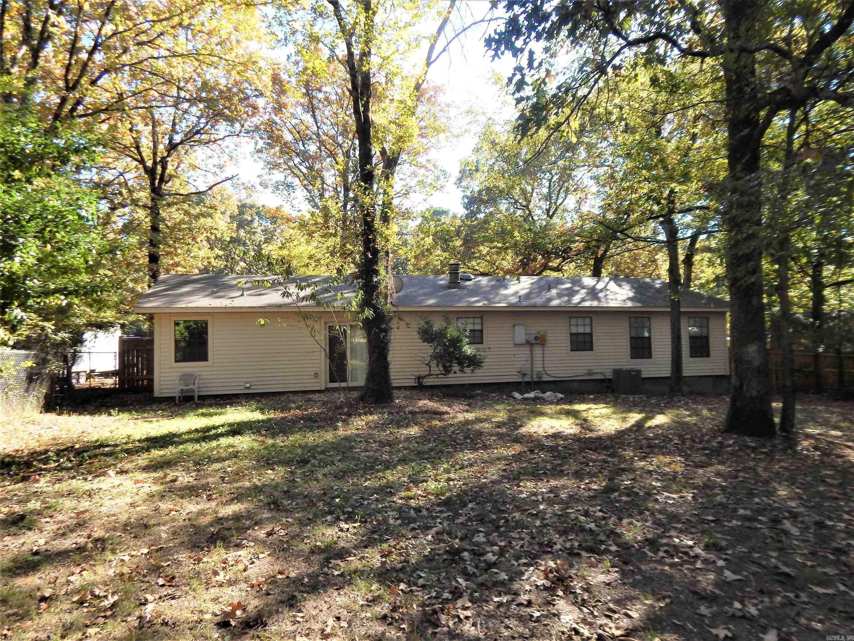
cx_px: 427
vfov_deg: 61.1
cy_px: 320
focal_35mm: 22
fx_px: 543
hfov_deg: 76.4
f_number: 3
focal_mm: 4
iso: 125
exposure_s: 1/320
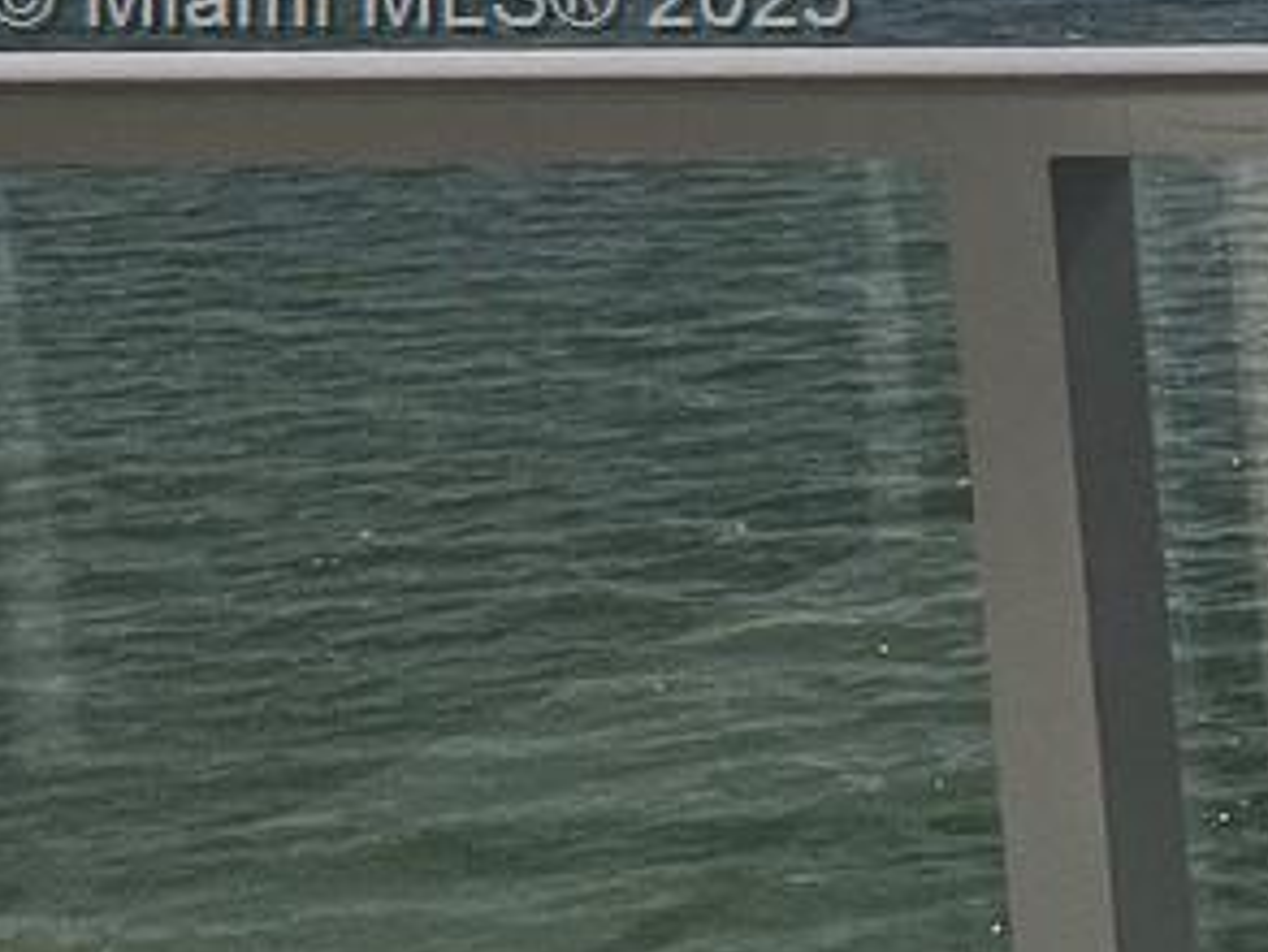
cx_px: 2930
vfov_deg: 20.1
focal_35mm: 71
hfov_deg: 15.8
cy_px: 4
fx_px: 2602
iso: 32
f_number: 1.8
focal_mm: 1.57
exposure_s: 1/6135
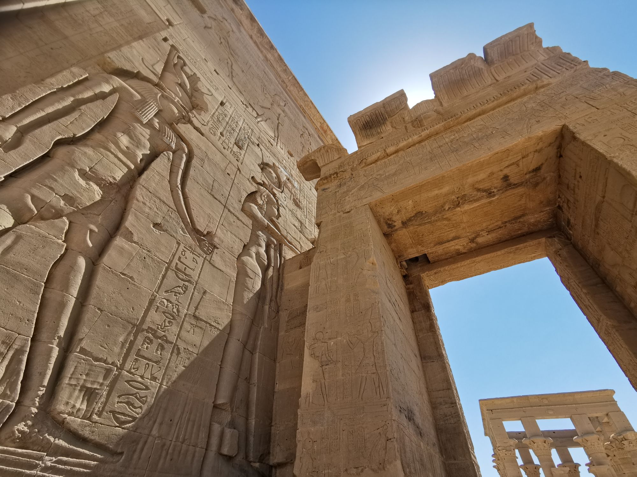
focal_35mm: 16
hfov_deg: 94.5
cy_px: 238
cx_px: 318
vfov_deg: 78.1
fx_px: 294
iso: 50
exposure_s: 1/833
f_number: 2.2
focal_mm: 2.35
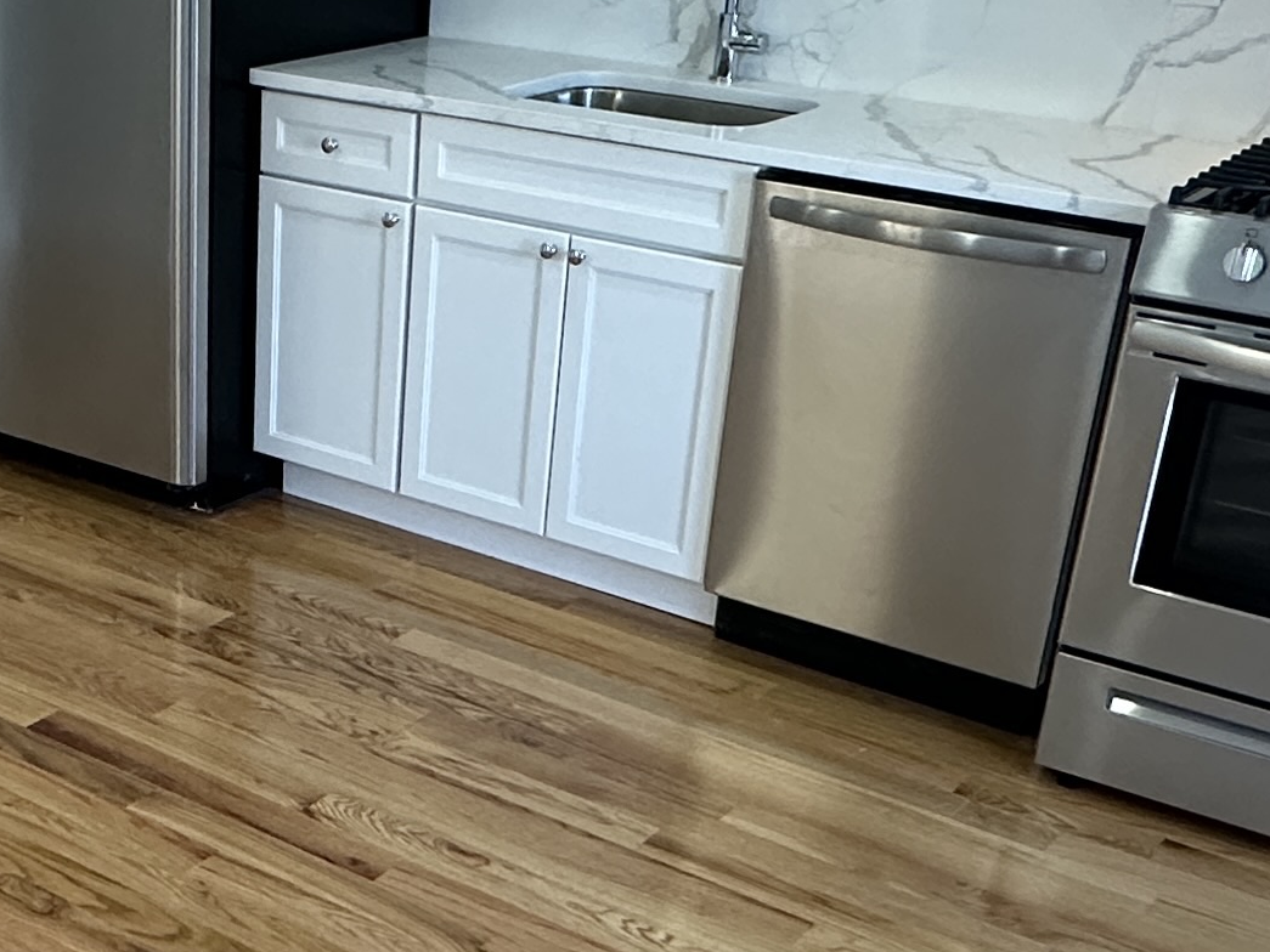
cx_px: 222
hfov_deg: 34.3
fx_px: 1981
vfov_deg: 26.9
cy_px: 628
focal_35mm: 54
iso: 320
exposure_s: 1/120
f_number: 2.2
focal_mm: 2.22
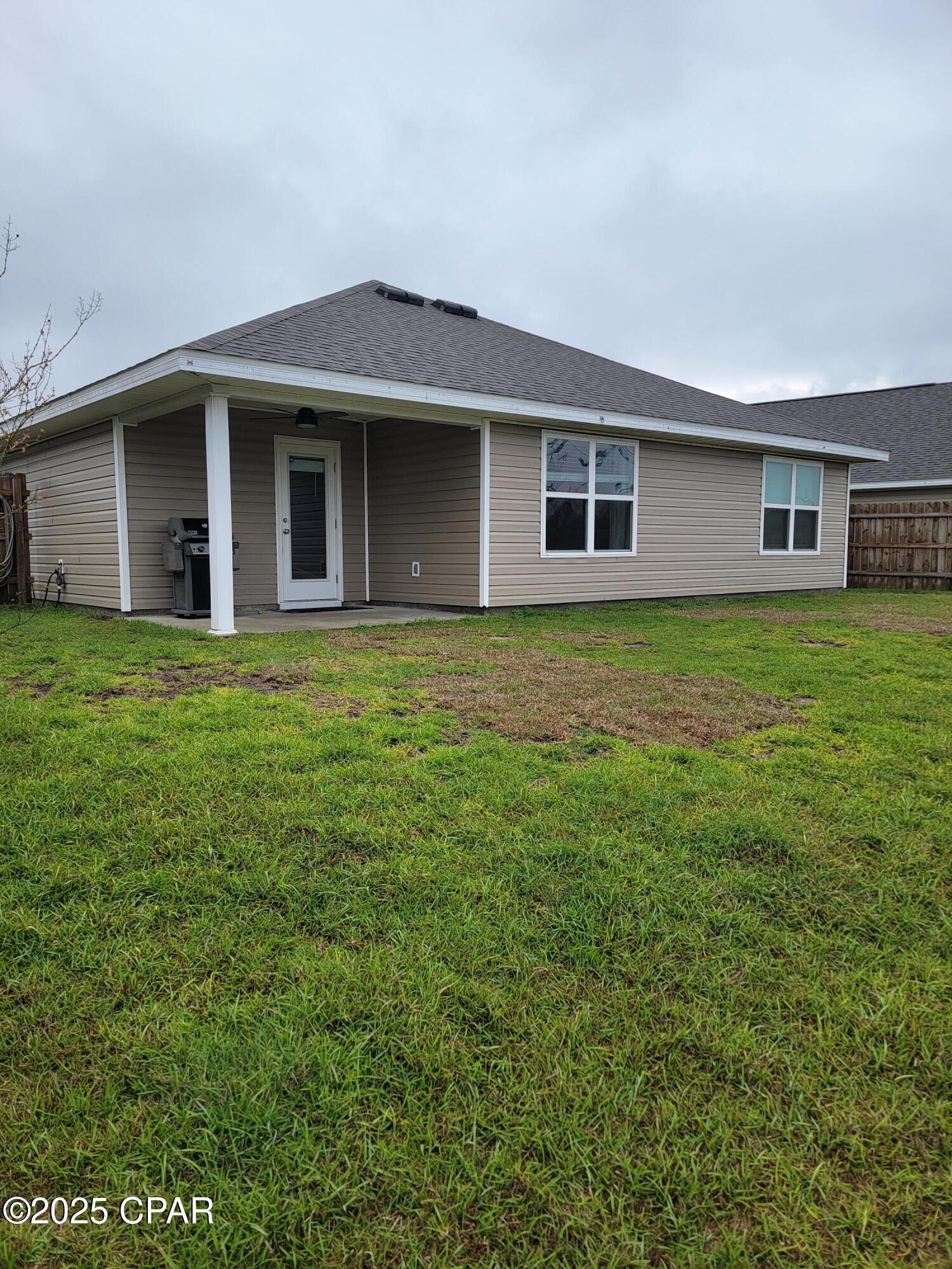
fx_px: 880
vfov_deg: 71.6
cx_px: 476
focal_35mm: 24
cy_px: 634
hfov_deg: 56.8
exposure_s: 1/449
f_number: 1.8
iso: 16
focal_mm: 6.7
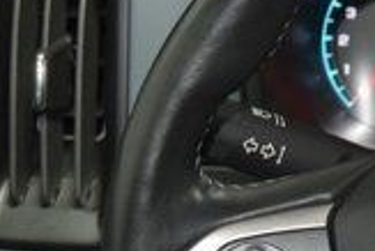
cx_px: 571
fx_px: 1908
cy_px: 273
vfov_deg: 7.5
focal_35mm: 183
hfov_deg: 10.8
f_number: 4
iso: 1800
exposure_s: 1/40
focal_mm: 31
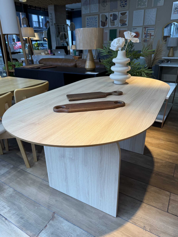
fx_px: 165
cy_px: 118
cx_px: 89
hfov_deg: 56.8
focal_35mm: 24
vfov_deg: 71.6
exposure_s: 1/100
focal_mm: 6.76
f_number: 1.78
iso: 80
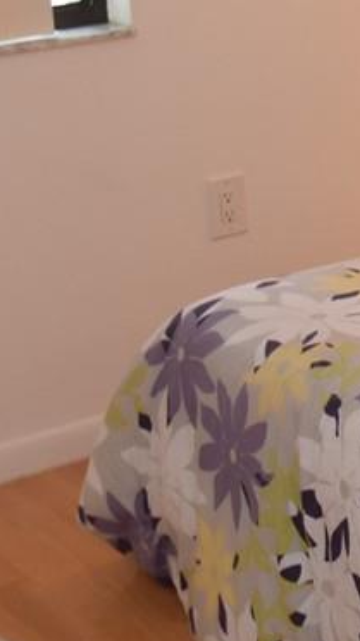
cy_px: 180
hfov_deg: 9.8
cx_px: 835
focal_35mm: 110
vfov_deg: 19.4
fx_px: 1868
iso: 1000
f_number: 4.5
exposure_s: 1/60
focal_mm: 24
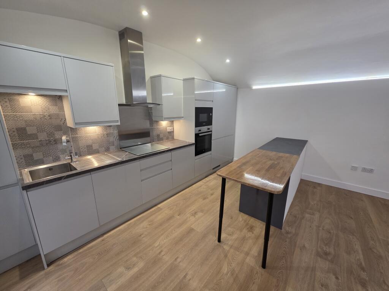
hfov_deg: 106.2
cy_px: 146
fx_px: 146
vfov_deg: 89.9
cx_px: 194
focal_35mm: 13
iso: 200
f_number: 1.9
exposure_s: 1/60
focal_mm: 2.2
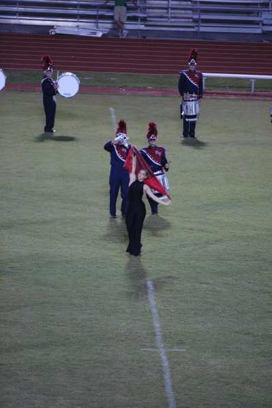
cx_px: 136
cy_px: 204
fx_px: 3406
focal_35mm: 300
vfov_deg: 6.9
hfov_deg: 4.6
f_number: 2.8
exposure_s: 1/60
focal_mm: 200
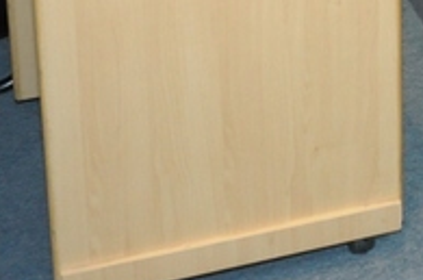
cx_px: 679
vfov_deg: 8.8
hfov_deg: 13.4
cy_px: -356
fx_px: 1664
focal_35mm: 142
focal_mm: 18
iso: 1000
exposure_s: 1/60
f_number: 5.6
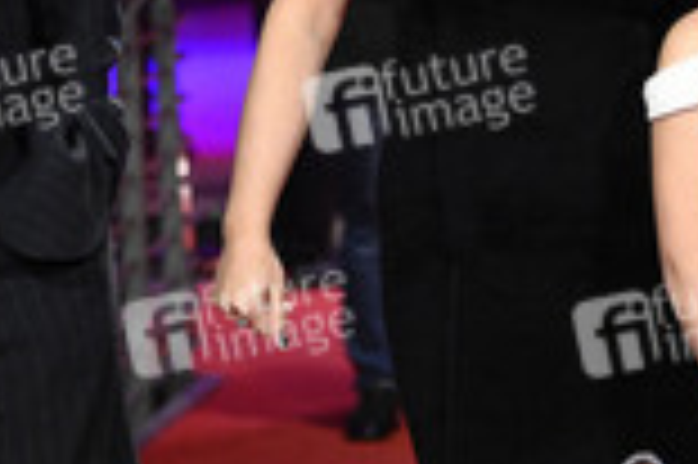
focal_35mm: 423
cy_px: -14
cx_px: 299
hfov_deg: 4.9
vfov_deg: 3.2
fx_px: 8193
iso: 5000
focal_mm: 145
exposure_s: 1/250
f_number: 5.6
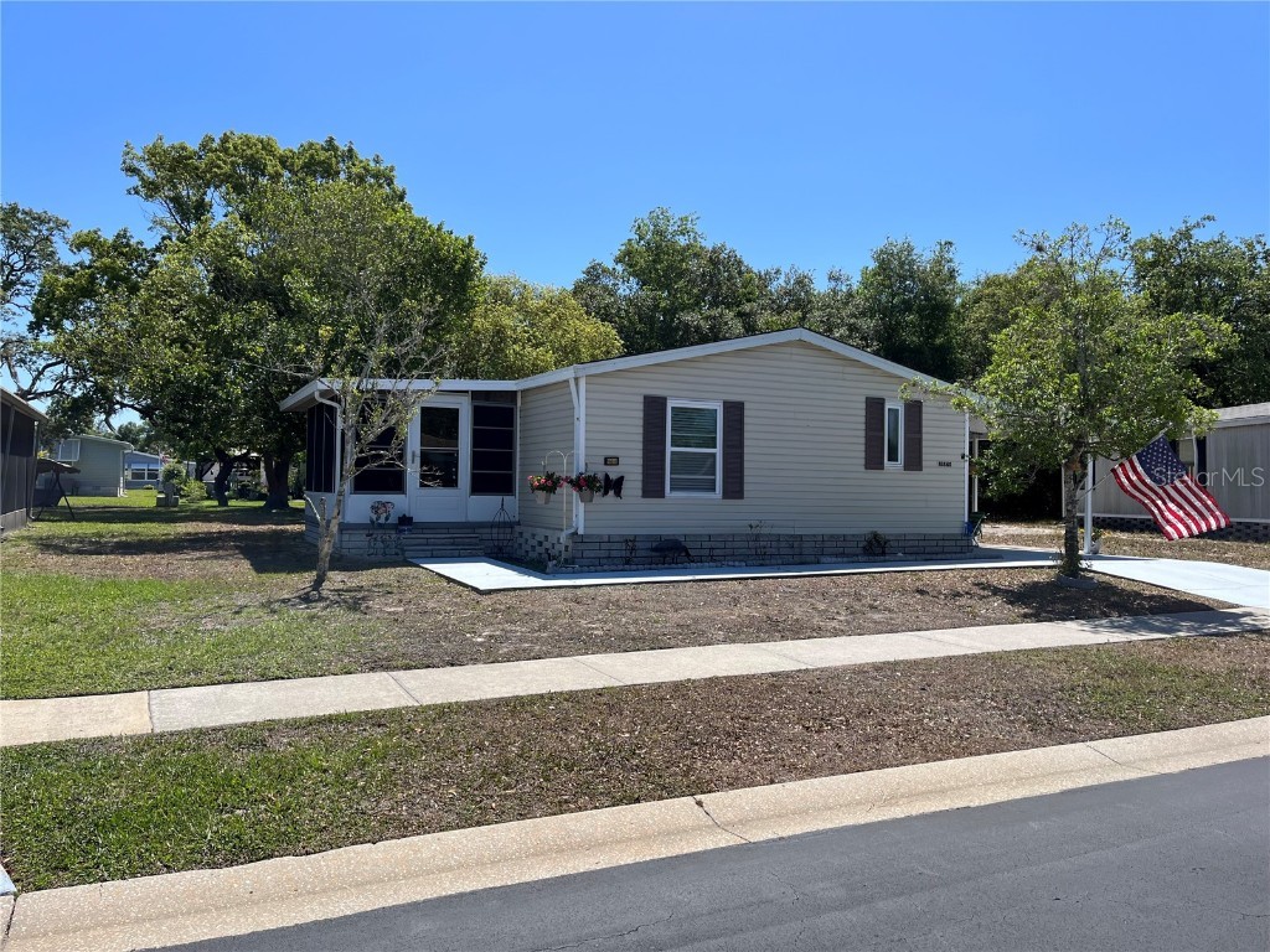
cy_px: 476
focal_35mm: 26
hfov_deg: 67.3
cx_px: 635
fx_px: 954
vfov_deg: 53.1
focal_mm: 5.1
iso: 50
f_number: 1.6
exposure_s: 1/3413
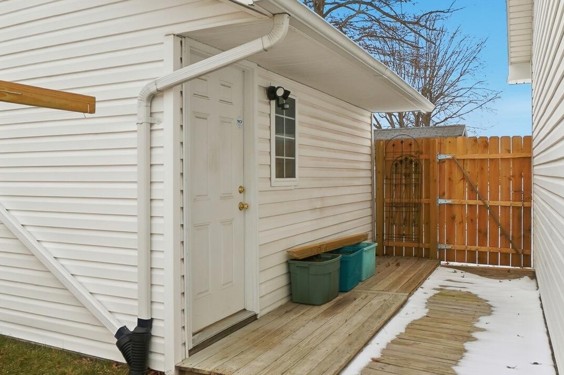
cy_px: 120
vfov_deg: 45.5
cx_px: 278
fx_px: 438
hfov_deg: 65.5
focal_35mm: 28
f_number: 8
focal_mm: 10
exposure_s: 1/1000
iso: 125
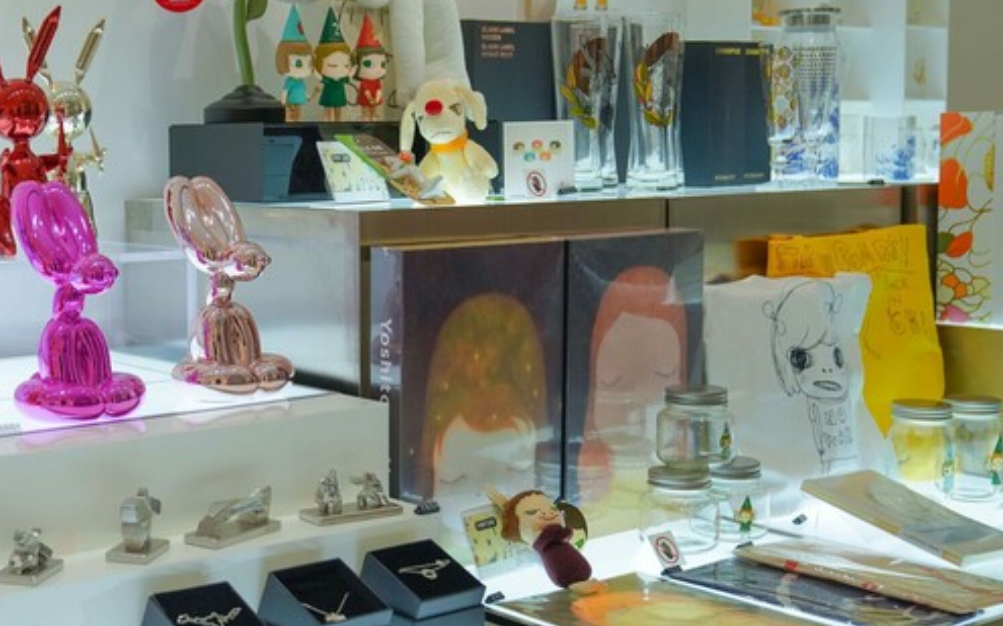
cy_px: 255
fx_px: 1530
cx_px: 182
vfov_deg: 23.1
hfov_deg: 35.0
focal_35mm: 56
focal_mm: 32
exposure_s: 1/100
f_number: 3.5
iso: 100
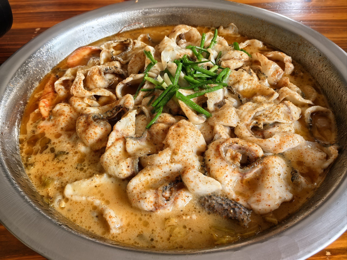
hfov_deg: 65.3
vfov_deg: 51.4
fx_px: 271
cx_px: 174
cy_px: 130
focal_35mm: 27
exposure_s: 1/100
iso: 160
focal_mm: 5.75
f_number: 4
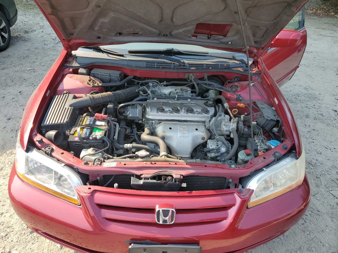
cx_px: 169
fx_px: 254
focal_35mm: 26
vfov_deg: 53.1
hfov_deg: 67.3
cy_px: 126
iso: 50
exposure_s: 1/667
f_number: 1.5
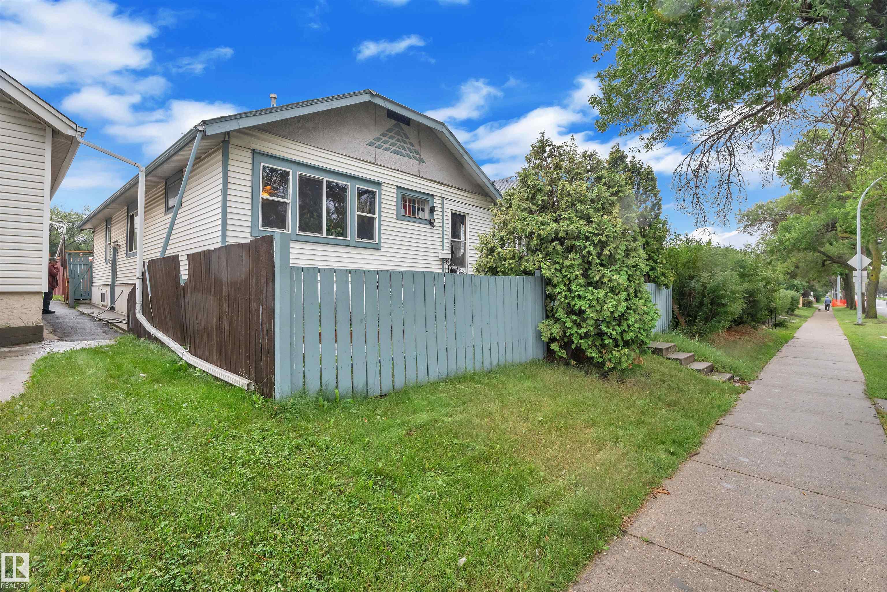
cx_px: 444
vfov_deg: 72.1
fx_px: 407
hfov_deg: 95.0
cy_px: 296
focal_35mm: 16
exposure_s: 1/125
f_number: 6.7
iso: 640
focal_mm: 11
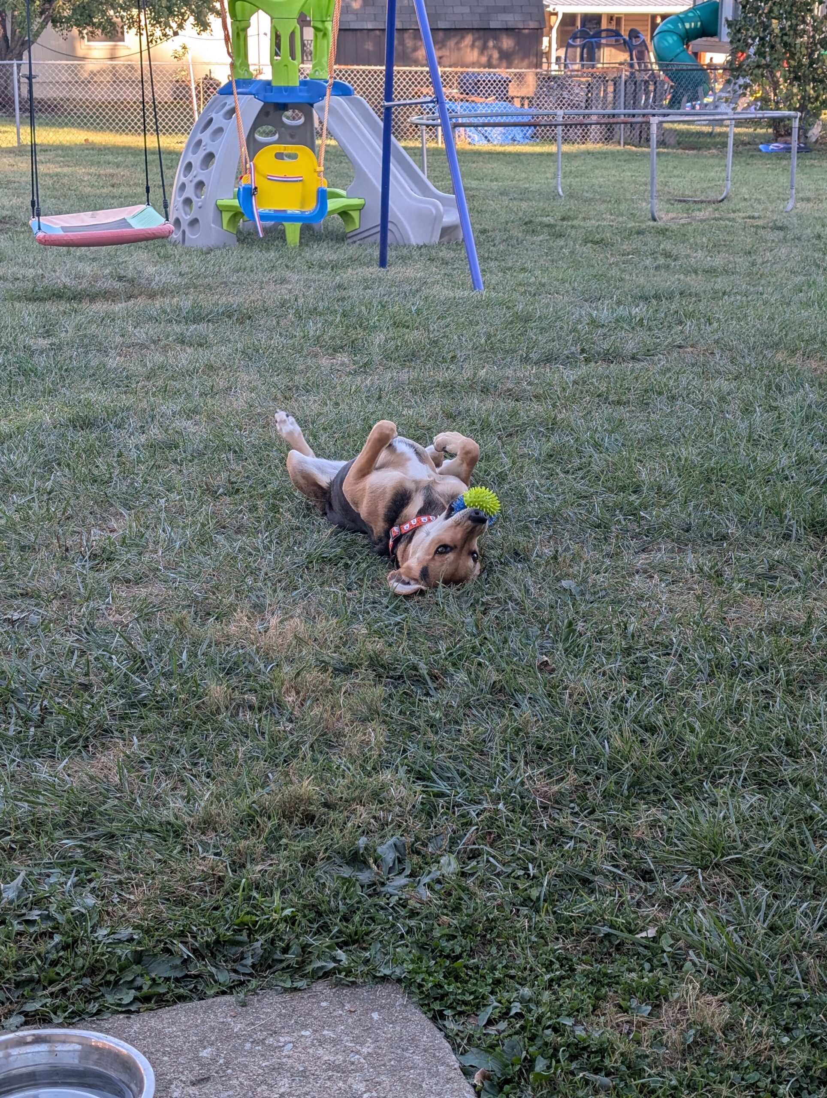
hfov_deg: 29.8
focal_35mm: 49
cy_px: 549
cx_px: 414
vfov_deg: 38.9
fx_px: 1557
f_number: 1.68
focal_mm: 6.9
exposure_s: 1/191
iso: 17
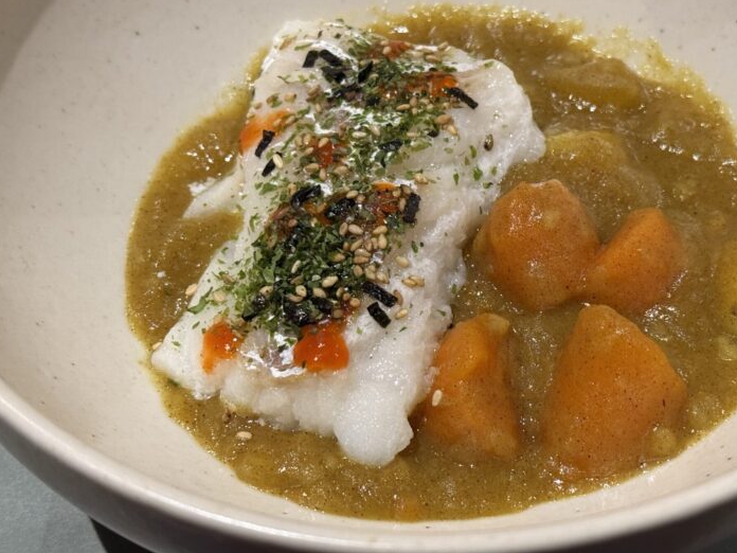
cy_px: 290
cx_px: 489
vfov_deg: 21.3
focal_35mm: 69
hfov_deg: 28.0
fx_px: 1469
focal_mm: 6.76
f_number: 1.78
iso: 200
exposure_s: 1/33
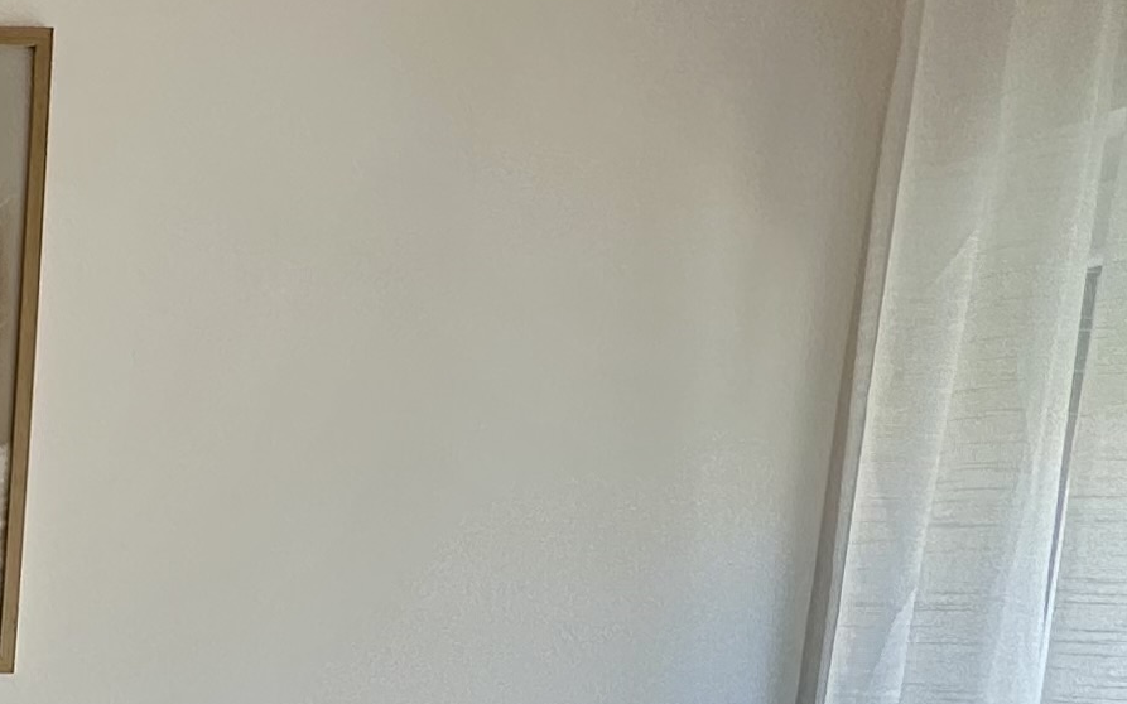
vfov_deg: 17.8
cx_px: -477
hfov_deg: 24.9
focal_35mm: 67
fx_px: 2058
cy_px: 995
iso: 50
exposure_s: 1/100
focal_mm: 2.22
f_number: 2.2
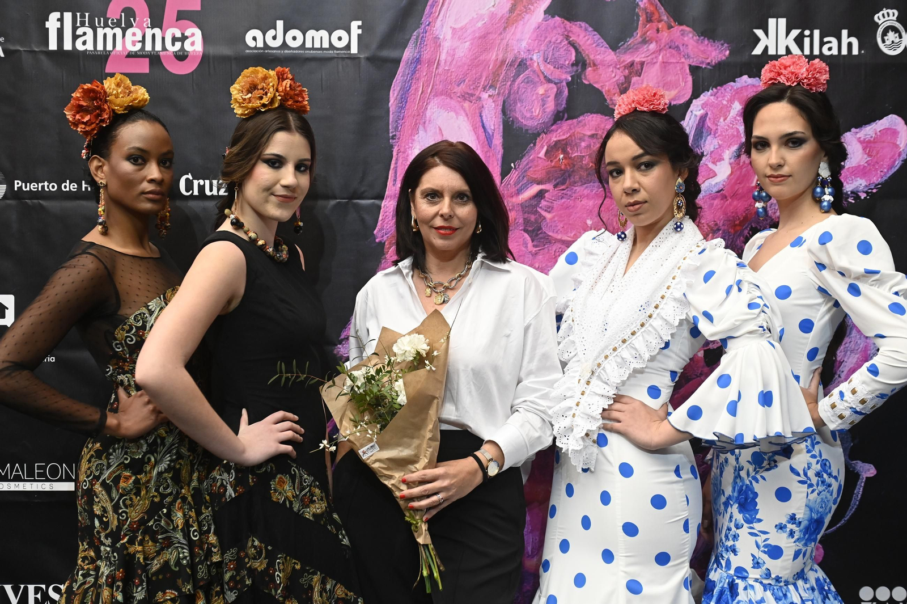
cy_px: 302
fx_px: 1209
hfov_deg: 41.1
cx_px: 454
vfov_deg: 28.0
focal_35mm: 48
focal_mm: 48
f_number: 3.2
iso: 2500
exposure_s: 1/100
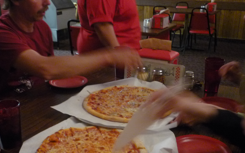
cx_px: 117
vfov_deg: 30.3
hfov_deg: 47.2
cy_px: 103
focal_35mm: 42
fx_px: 280
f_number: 2.8
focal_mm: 5.5
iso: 400
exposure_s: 1/8
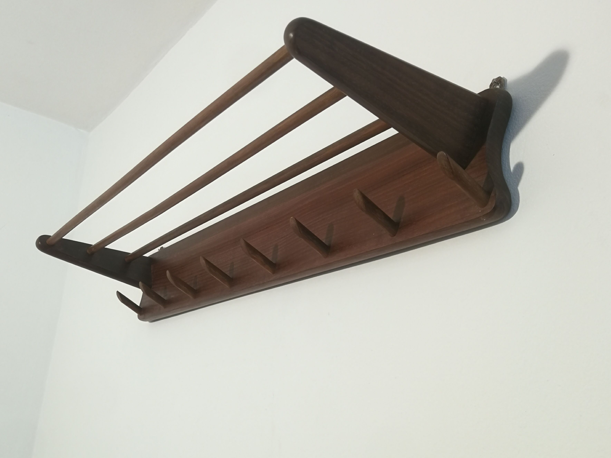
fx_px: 653
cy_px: 248
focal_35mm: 37
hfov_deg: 50.0
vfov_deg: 38.6
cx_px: 271
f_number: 2.2
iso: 125
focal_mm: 3.95
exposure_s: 1/50
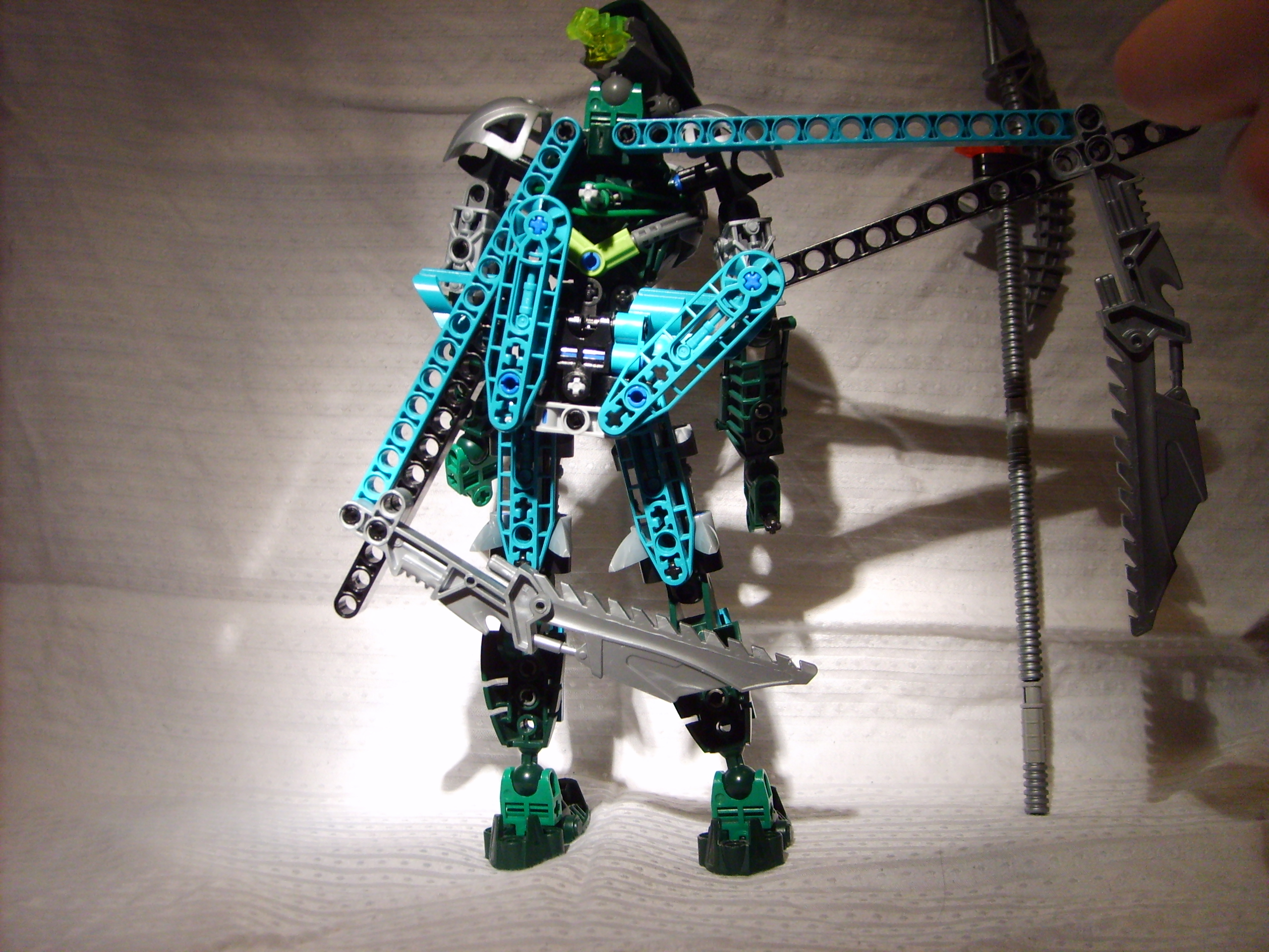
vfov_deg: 40.7
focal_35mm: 35
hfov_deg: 52.6
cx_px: 634
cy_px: 476
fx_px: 1283
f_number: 2.8
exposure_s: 1/30
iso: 140
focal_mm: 5.8
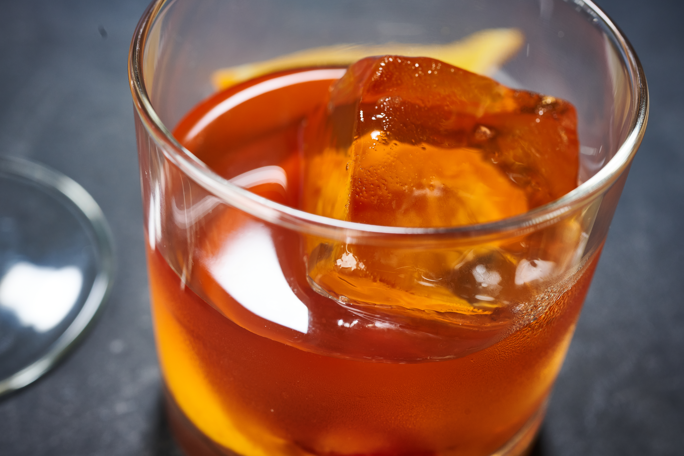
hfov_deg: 39.6
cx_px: 342
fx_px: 950
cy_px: 228
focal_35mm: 50
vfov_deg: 27.0
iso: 200
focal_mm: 50
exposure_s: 1/160
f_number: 9
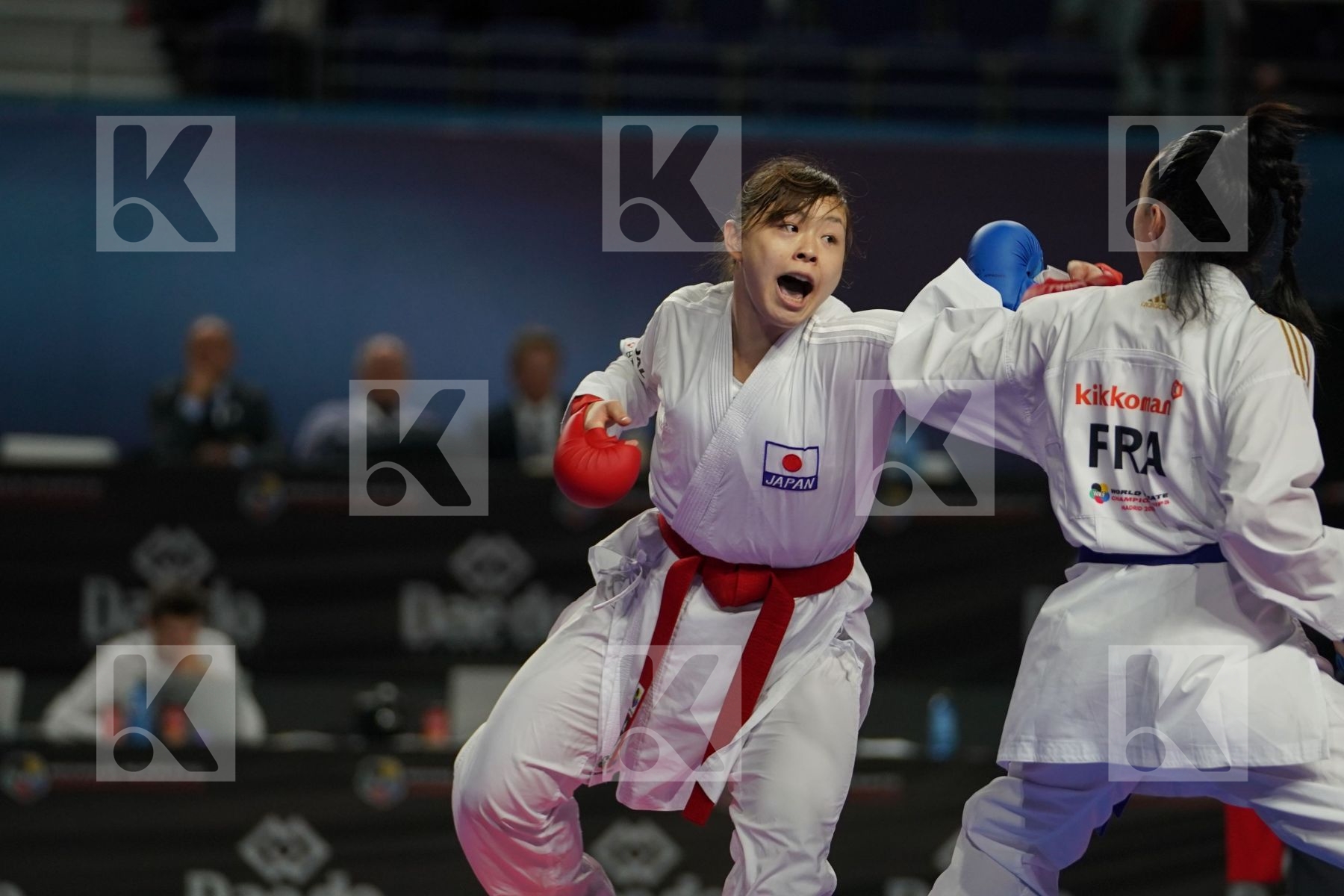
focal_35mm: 247
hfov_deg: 8.3
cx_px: 672
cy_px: 448
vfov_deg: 5.6
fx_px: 9221
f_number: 2.8
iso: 1000
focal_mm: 165
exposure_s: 1/1000
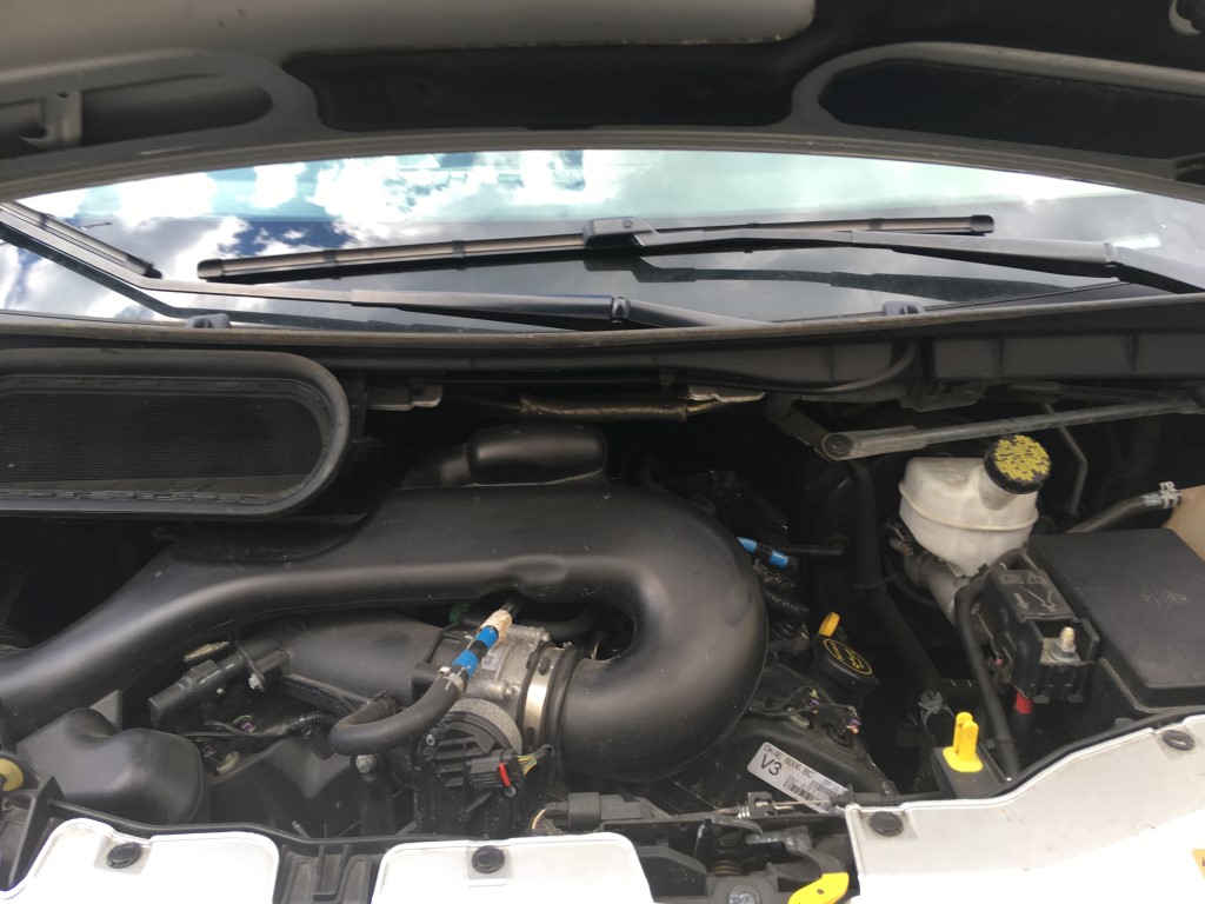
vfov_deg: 48.2
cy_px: 452
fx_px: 1010
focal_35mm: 29
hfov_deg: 61.7
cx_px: 602
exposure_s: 1/120
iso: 25
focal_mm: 4.15
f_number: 2.2
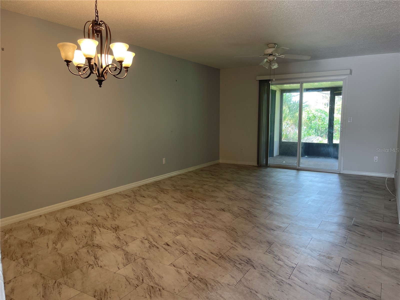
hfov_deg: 69.4
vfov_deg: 54.9
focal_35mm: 25
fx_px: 289
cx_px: 200
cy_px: 150
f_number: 1.6
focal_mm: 5.1
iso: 64
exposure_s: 1/60
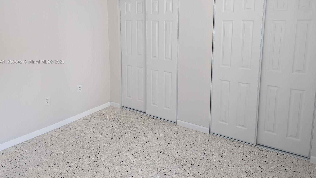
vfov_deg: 42.4
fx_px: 226
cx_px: 162
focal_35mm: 27
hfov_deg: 69.9
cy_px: 62
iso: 123
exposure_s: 1/87.8
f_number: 1.85
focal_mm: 6.81
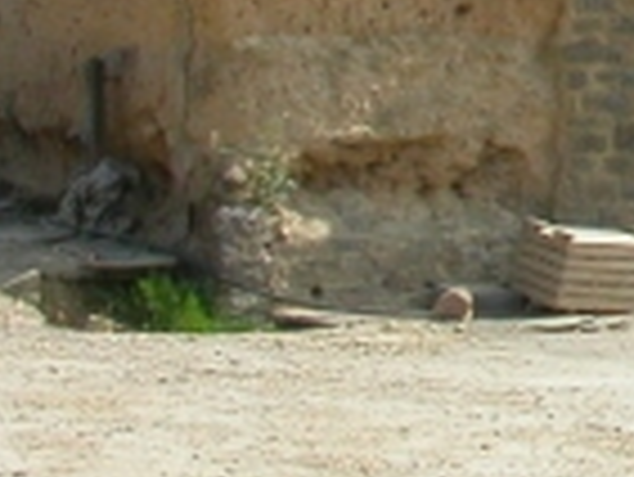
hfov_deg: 10.0
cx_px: 1250
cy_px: -306
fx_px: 3373
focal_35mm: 184
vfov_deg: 7.9
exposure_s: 1/213
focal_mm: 7.85
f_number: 7.5
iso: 100
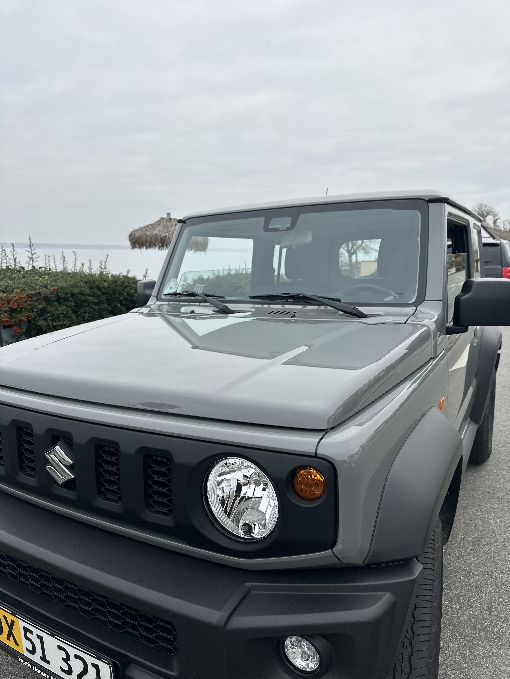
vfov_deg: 71.6
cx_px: 255
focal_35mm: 24
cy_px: 340
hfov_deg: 56.8
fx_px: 471
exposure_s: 1/734
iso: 80
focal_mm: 6.86
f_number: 1.78
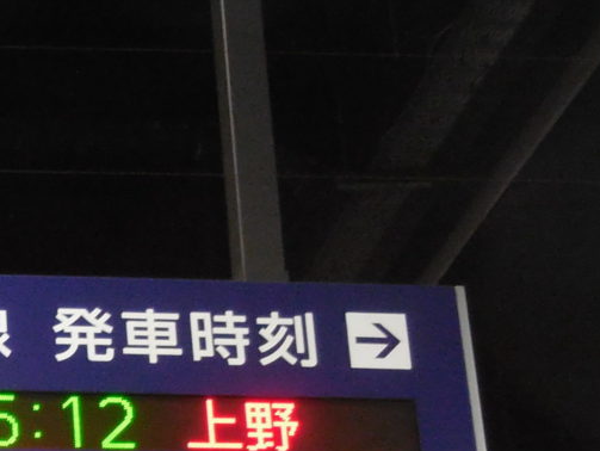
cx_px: -140
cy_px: 496
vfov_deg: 12.0
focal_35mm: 122
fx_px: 2116
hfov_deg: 15.5
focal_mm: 8.1
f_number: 4.2
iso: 800
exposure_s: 1/25
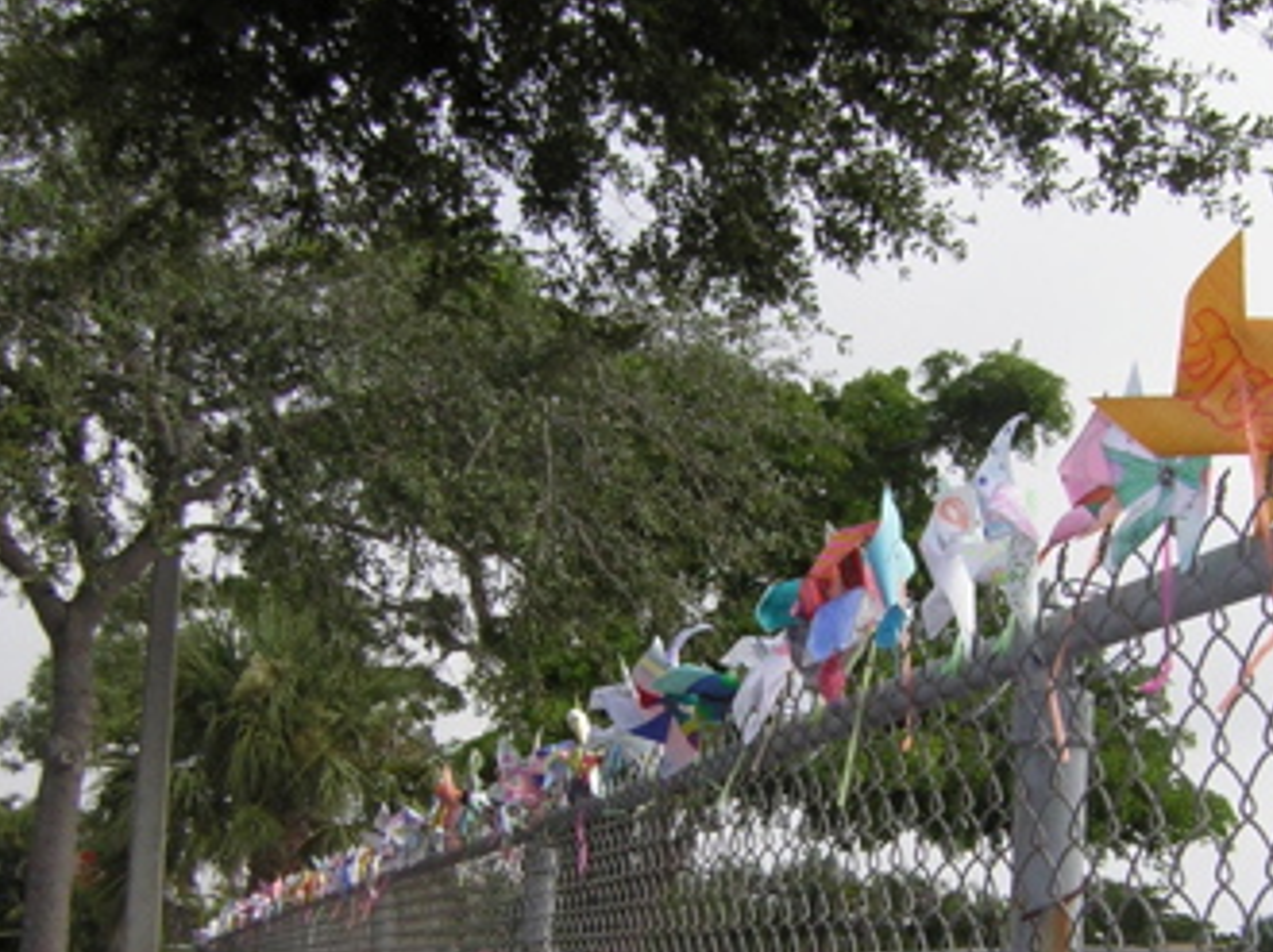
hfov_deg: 30.9
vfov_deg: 23.2
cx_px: 868
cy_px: 790
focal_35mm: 62
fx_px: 2278
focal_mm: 4.7
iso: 71
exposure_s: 1/294
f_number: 5.2
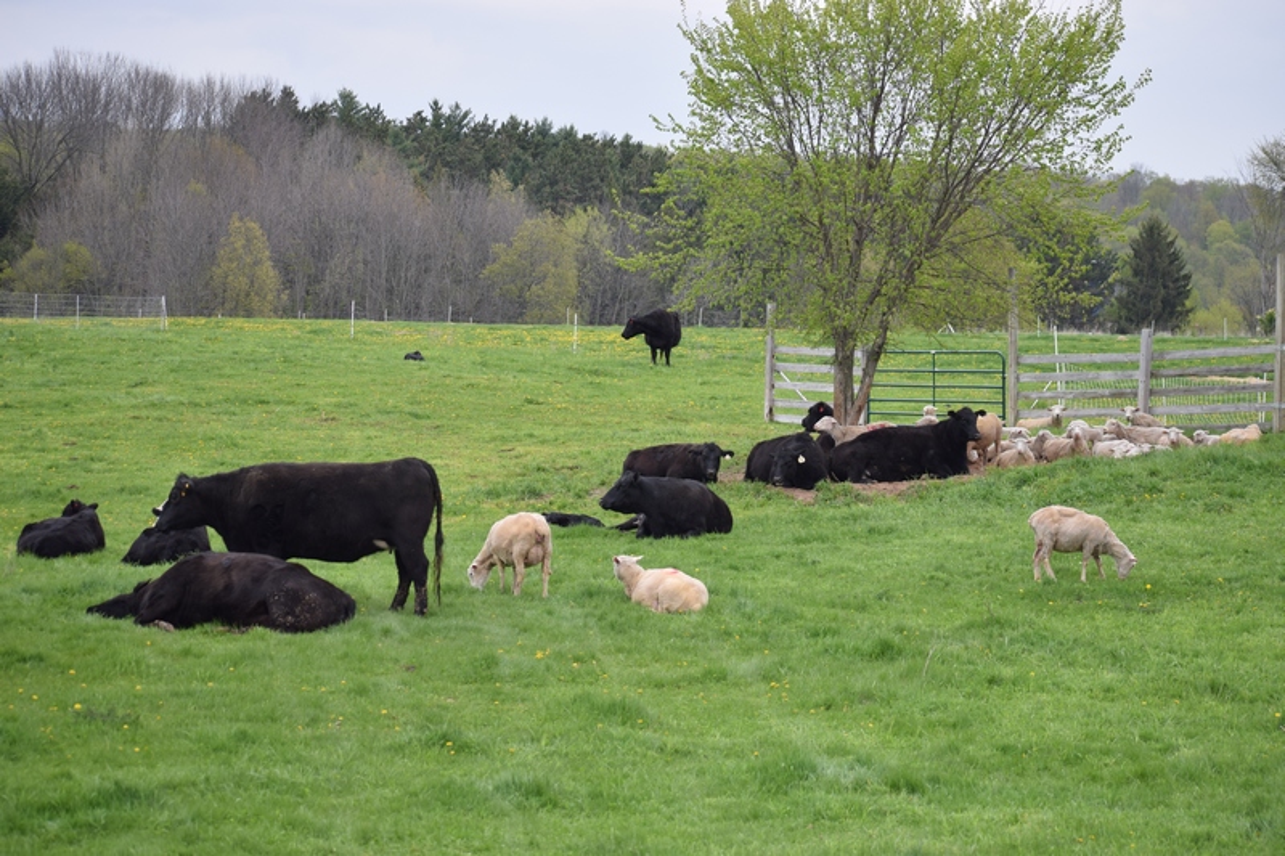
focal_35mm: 105
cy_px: 428
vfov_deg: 13.0
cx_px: 642
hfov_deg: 19.5
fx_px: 3747
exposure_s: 1/125
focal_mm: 70
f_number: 4.5
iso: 100
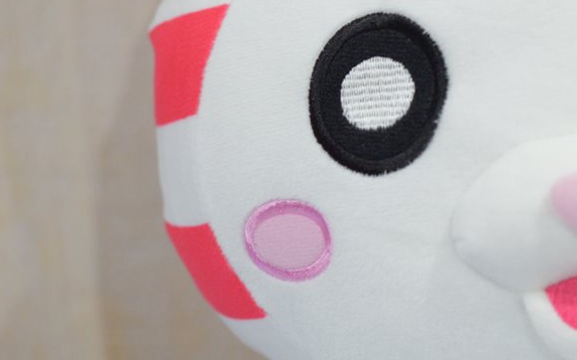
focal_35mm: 128
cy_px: 87
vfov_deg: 10.2
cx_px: 591
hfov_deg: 16.0
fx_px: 2012
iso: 720
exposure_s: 1/60
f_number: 4
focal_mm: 60
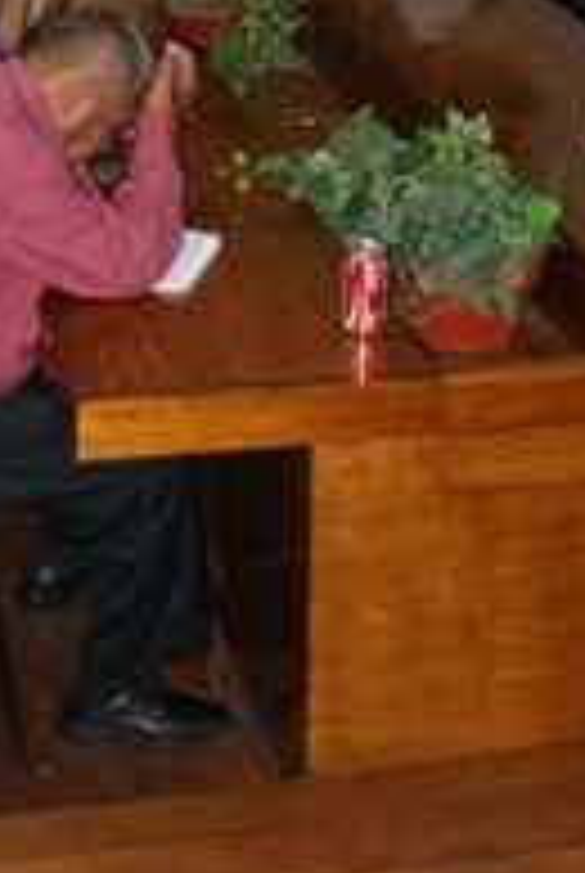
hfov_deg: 16.4
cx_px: 126
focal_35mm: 83
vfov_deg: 23.0
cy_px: -81
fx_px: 2016
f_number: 5.6
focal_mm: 24
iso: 400
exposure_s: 1/60
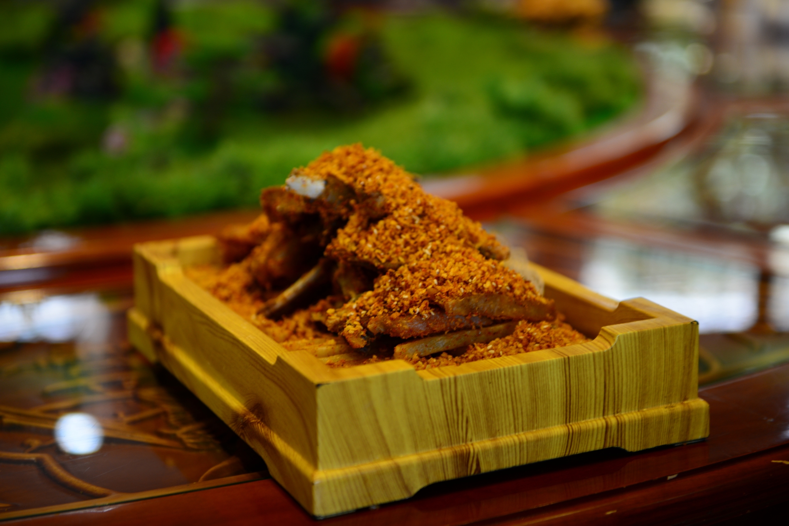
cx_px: 394
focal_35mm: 70
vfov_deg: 19.5
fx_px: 1534
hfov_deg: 28.8
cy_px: 263
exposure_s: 1/40
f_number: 2.8
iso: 320
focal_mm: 70
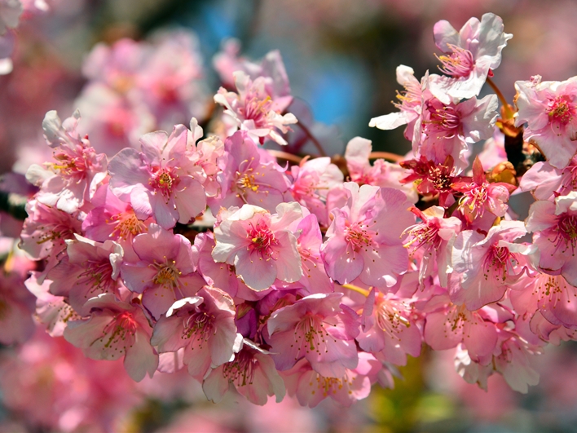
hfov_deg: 6.1
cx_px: 319
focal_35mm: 326
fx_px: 5434
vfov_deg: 4.6
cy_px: 216
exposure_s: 1/1000
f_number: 10
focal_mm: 300
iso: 400
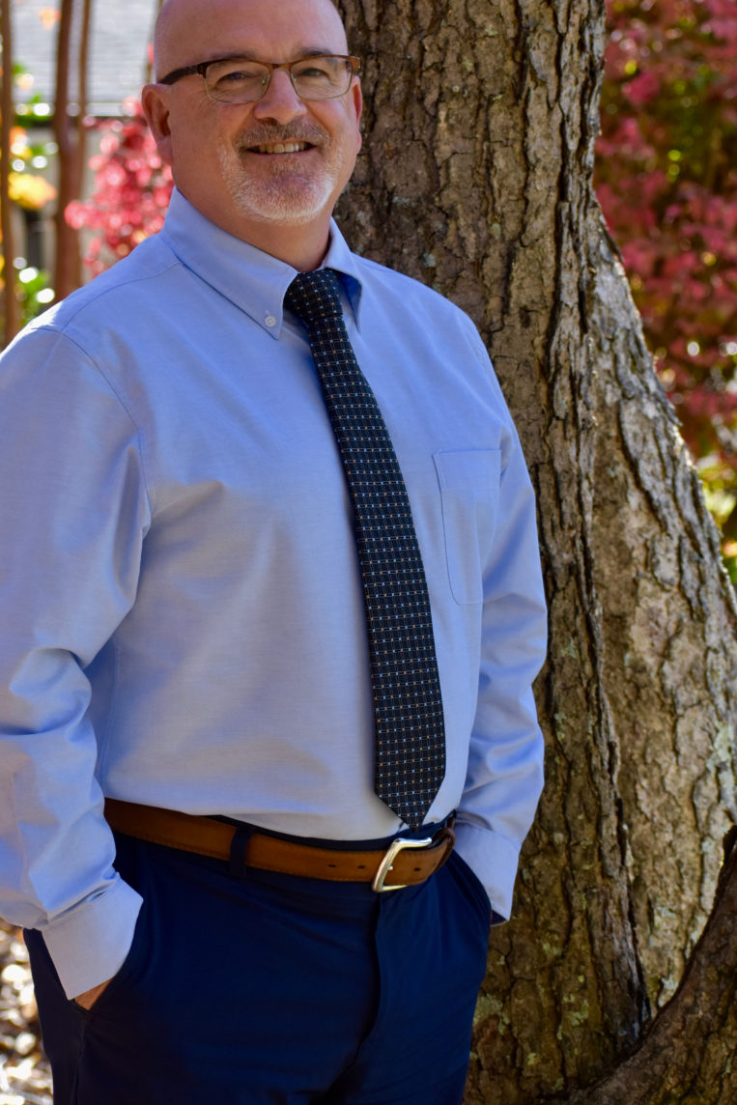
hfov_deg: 9.5
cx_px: 255
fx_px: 4451
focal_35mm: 145
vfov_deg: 14.1
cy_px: 480
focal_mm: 72
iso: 400
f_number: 5
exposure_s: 1/500
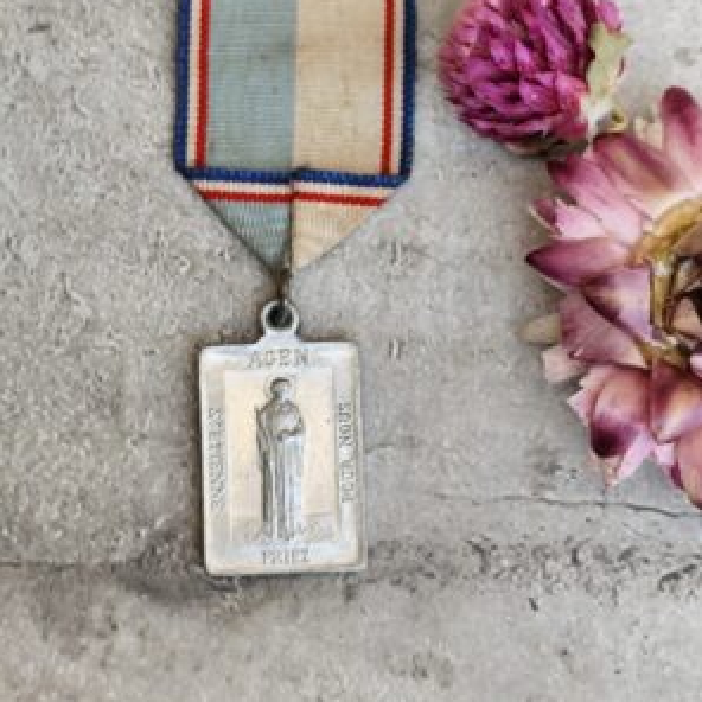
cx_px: 353
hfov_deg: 15.7
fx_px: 2547
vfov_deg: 15.7
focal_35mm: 111
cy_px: 256
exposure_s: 1/107
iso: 50
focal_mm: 6.19
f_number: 1.65
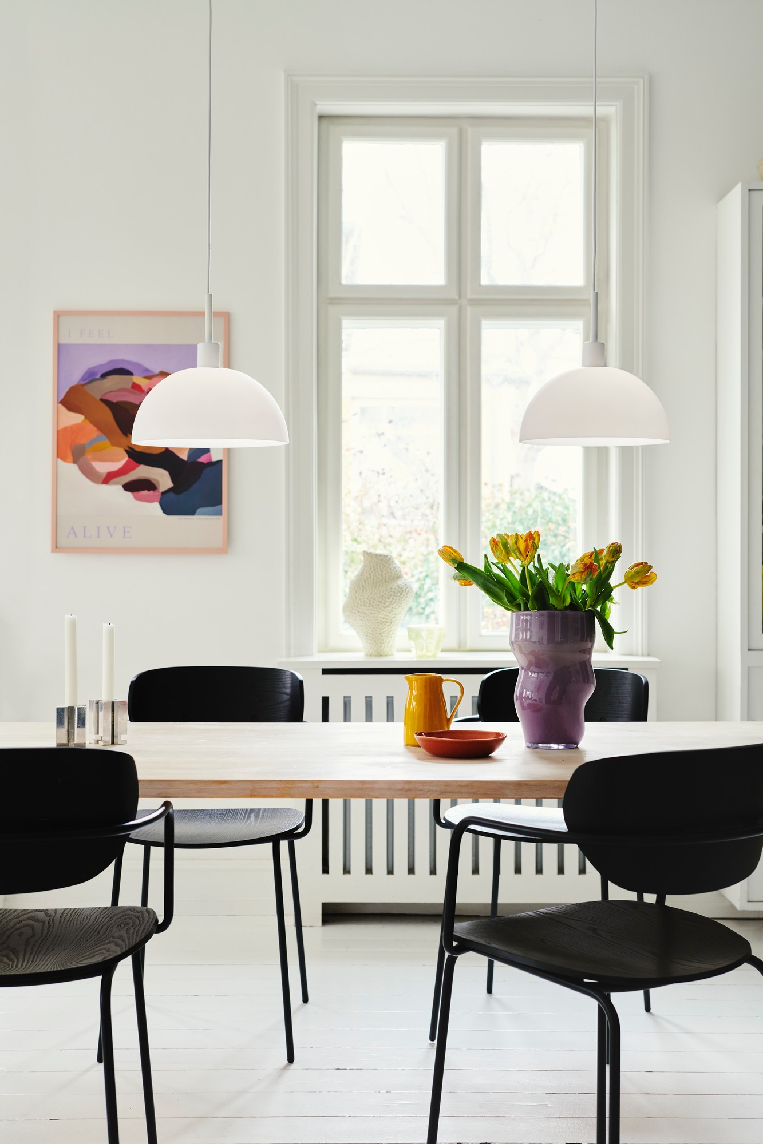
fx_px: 1590
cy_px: 572
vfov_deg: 39.6
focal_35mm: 50
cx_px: 382
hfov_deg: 27.0
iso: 200
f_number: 5.6
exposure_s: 1/2
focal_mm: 50
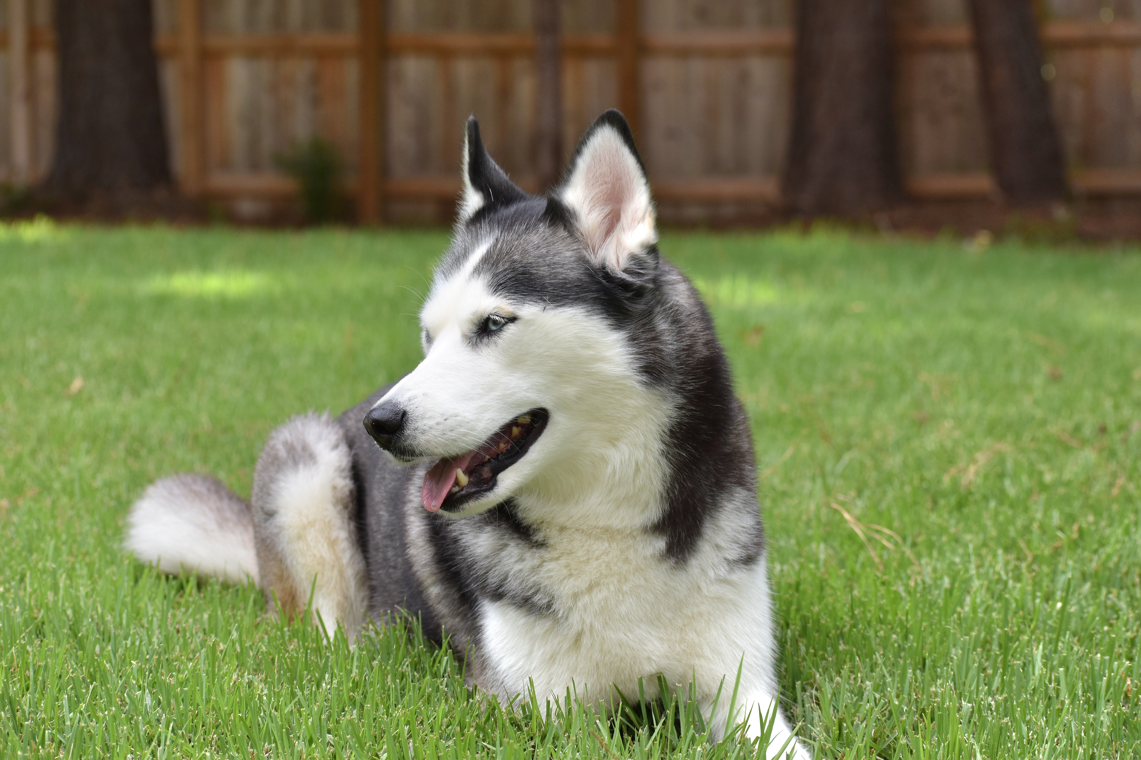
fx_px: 3328
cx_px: 570
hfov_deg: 19.5
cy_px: 380
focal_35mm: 105
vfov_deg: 13.0
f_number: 5.6
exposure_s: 1/500
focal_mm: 70
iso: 360
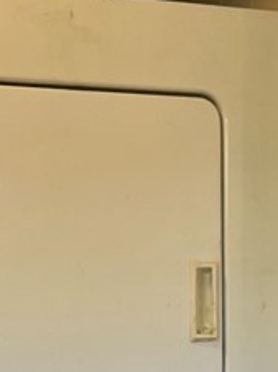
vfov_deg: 16.0
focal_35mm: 118
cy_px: 454
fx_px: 1266
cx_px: 206
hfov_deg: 12.5
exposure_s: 1/120
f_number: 1.5
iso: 80
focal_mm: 5.7
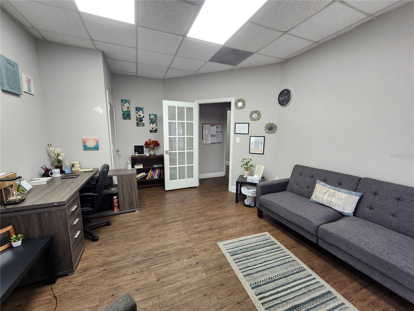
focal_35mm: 13
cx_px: 207
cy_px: 156
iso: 160
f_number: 2.2
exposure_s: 1/60
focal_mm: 1.74
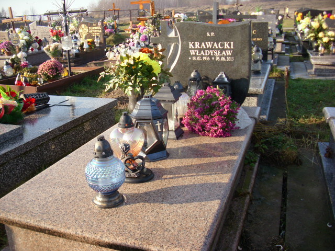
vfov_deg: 38.7
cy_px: 126
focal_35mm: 37
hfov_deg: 50.1
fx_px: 358
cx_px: 168
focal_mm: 6.2
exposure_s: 1/353
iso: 50
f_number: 2.8
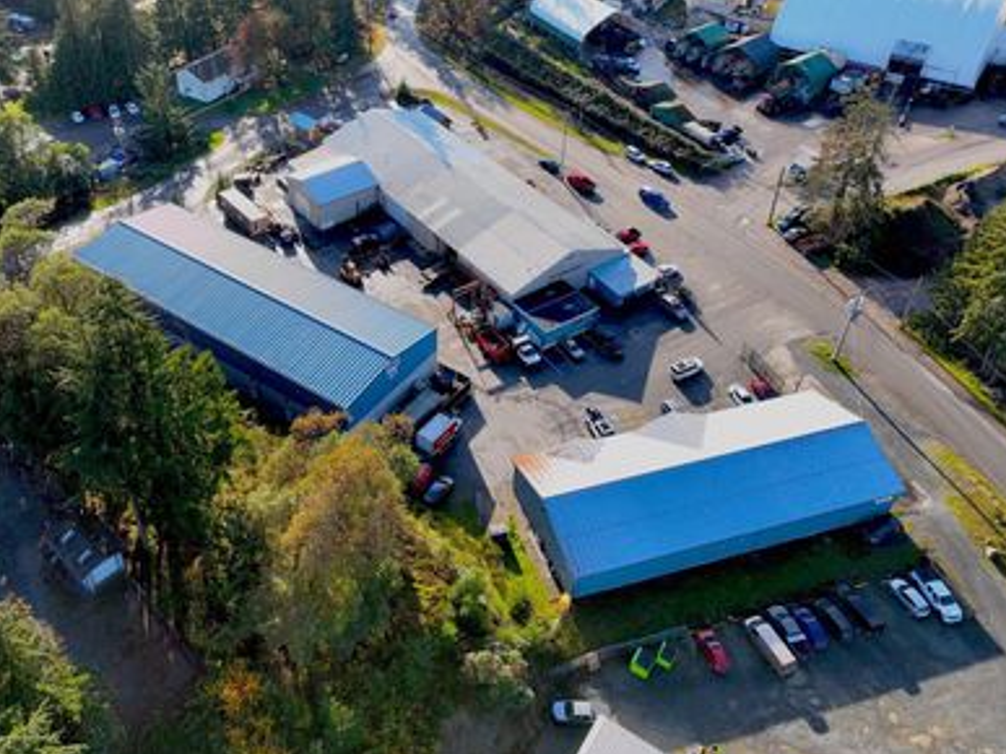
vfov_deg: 45.0
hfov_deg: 57.9
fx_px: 901
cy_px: 276
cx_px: 398
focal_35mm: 31
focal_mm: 12.29
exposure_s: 1/240
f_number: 2.8
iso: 250
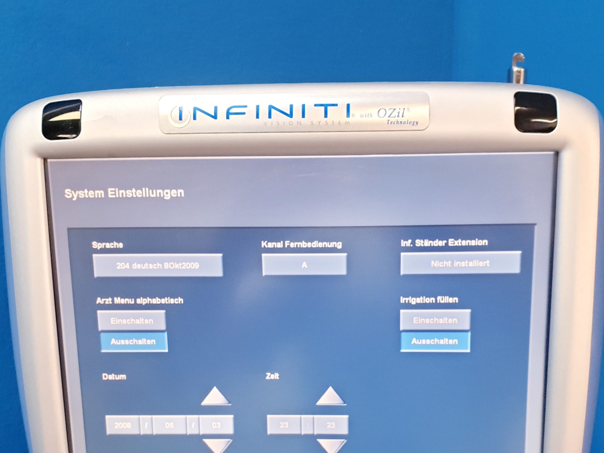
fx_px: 698
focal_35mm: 40
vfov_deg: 35.2
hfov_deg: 46.8
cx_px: 322
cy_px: 336
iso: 250
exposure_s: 1/50
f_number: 2.4
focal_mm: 4.3
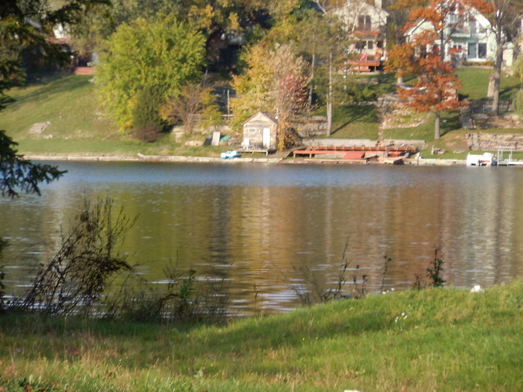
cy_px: 196
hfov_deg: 10.1
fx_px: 2961
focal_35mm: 196
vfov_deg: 7.6
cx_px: 262
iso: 100
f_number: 5.6
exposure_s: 1/200
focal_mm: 35
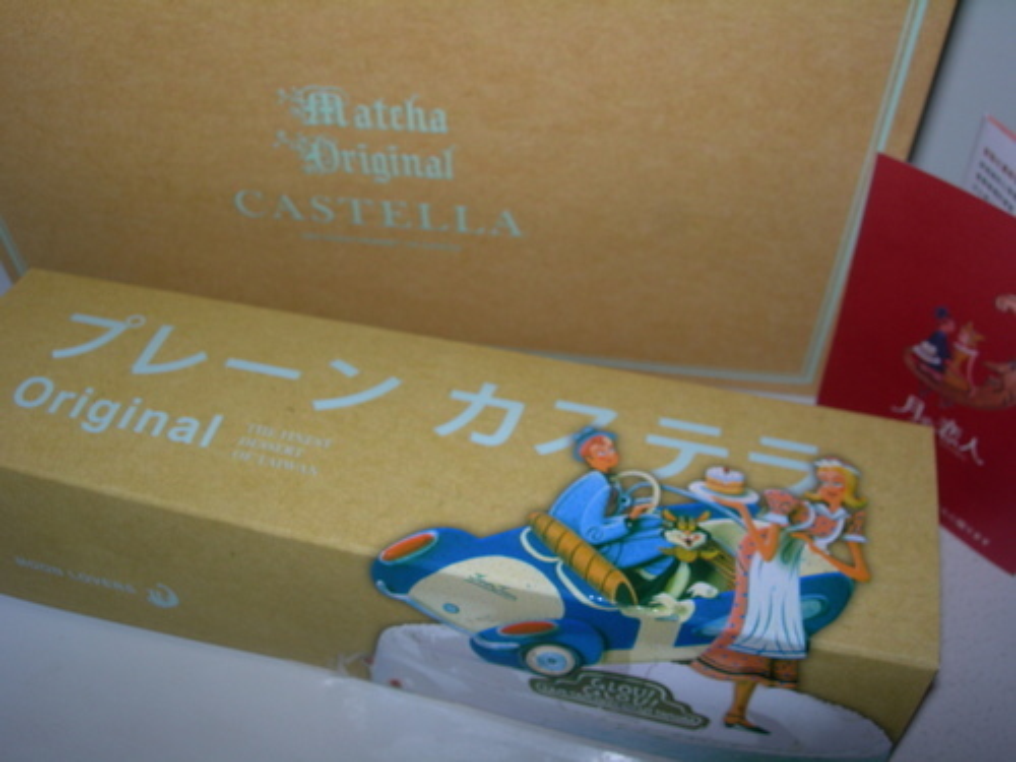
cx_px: 508
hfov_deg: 49.0
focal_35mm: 38
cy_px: 381
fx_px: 1115
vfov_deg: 37.7
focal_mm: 7.8
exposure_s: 1/60.1
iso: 50
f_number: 4.8
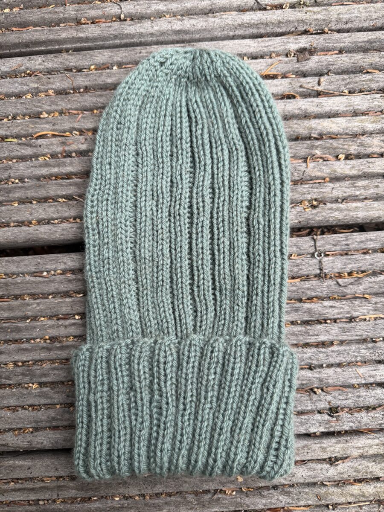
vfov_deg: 71.6
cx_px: 192
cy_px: 256
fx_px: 355
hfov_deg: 56.8
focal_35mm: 24
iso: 125
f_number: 1.78
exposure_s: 1/121
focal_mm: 6.76
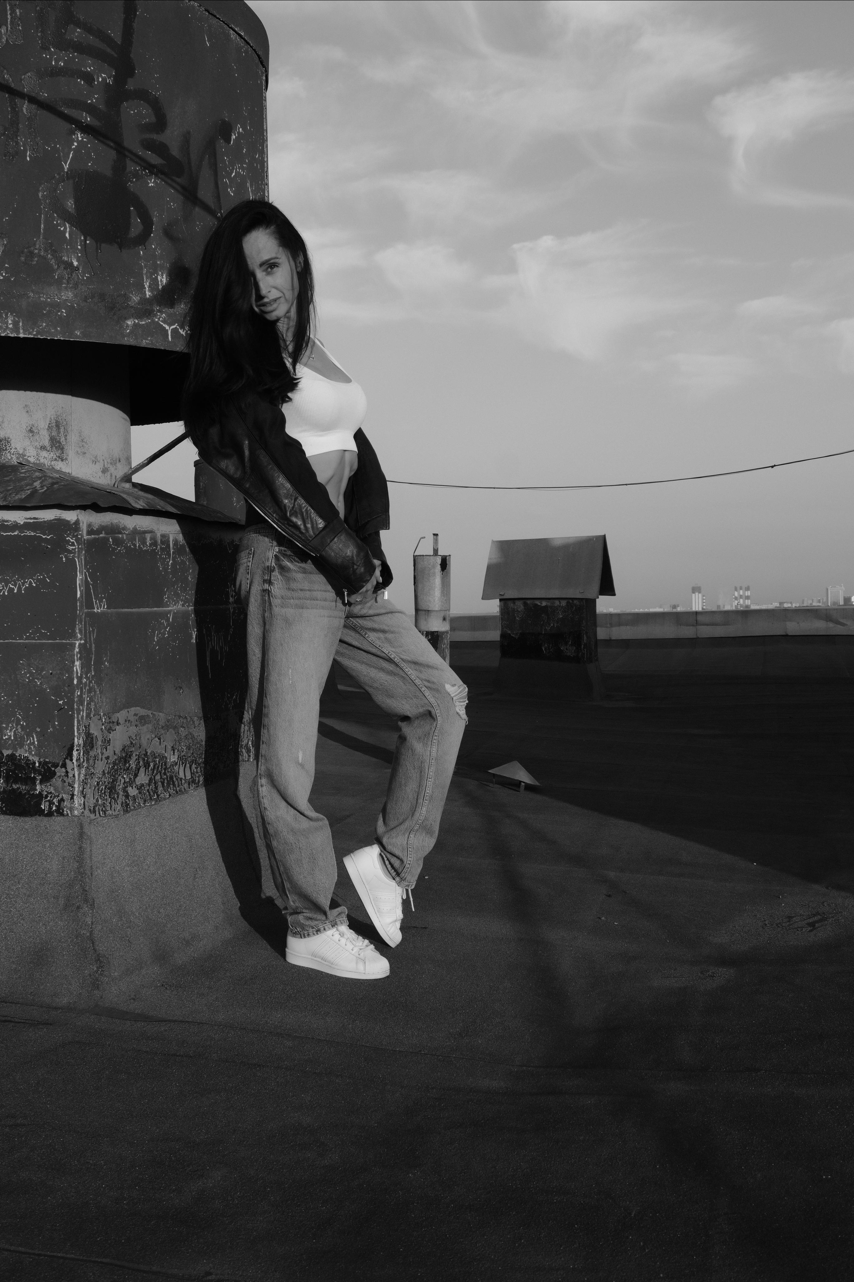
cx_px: 427
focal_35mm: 37
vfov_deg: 51.9
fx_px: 1316
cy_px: 641
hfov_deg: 35.9
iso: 160
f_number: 8
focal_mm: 24.7
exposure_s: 1/125
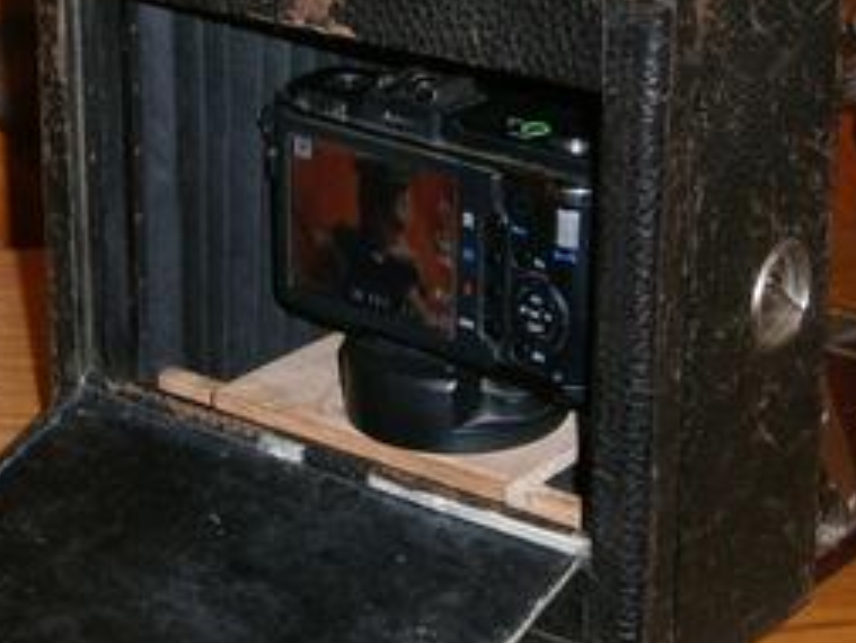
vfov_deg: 15.9
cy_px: 225
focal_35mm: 93
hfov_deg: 21.0
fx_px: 2301
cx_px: 335
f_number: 3.4
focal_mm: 8.3
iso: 125
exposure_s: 1/40
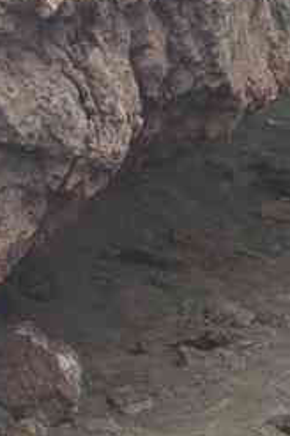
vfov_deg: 9.6
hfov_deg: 6.3
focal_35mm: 213
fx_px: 2574
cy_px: -20
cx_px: 539
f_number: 6.3
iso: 800
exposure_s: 1/60
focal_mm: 35
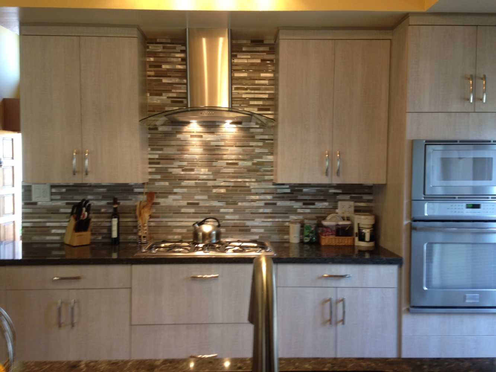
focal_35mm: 33
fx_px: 473
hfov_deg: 55.3
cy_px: 186
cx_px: 248
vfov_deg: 43.0
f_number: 2.4
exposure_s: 1/20
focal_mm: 4.12
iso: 64
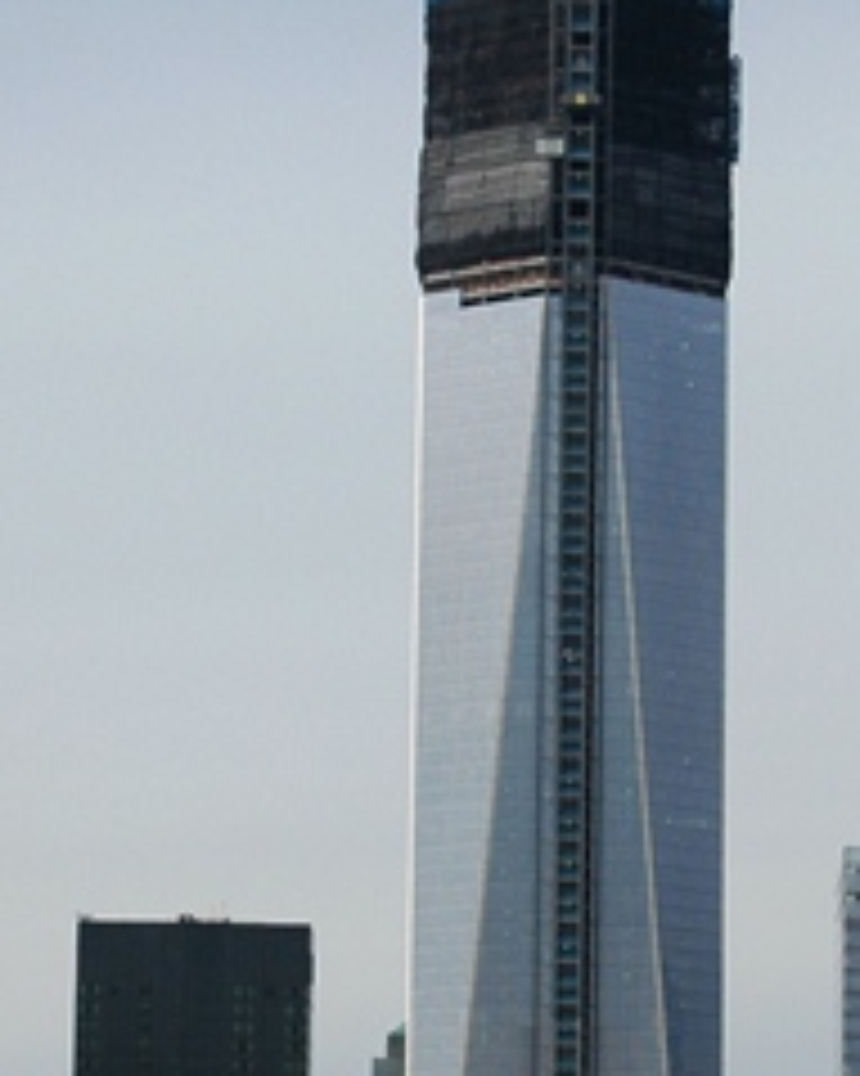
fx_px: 7800
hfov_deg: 6.3
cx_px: 180
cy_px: 464
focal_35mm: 245
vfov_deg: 7.9
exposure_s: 1/400
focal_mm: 52
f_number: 11
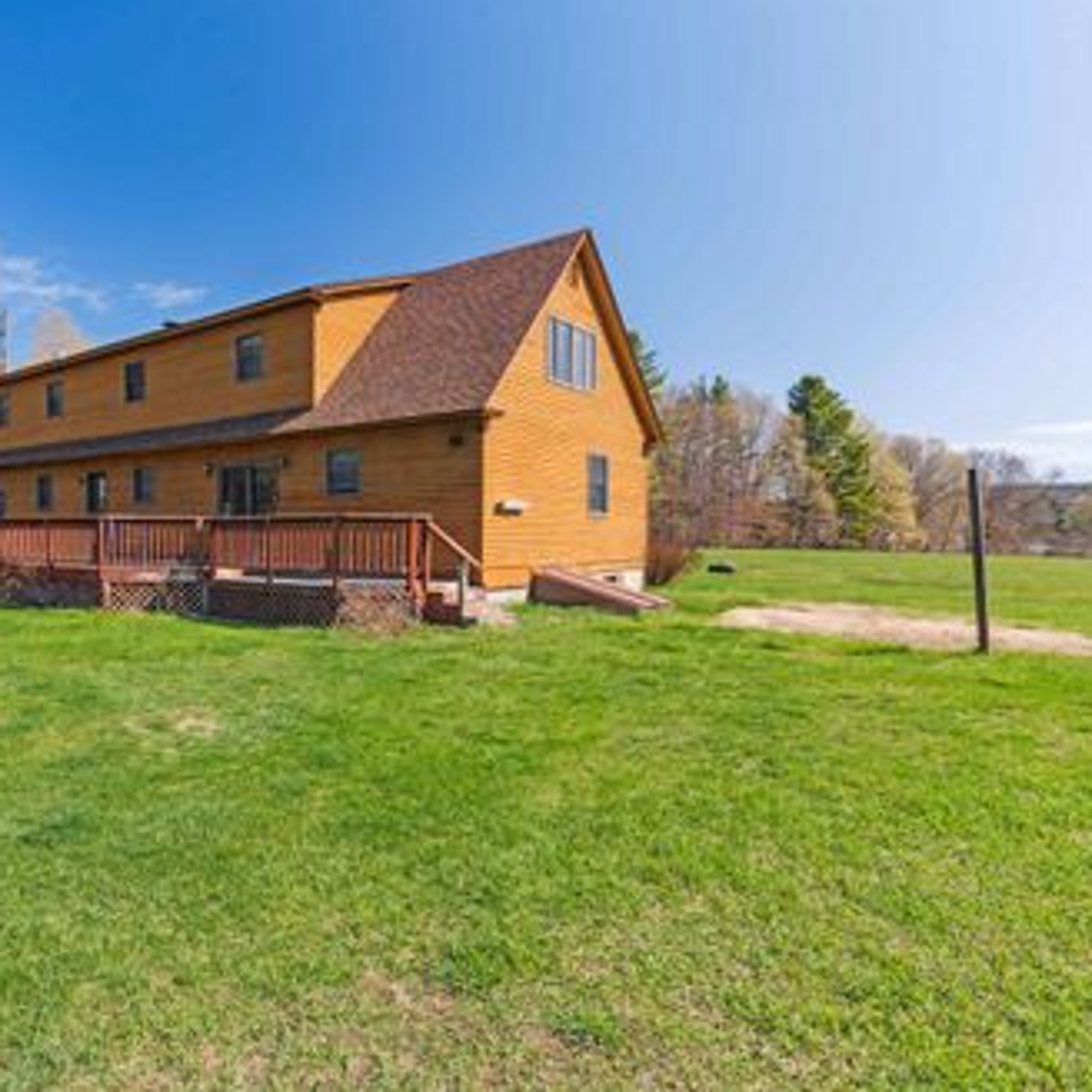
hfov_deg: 65.9
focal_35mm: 22
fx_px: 785
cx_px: 290
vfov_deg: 69.6
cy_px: 544
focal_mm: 17
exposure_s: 1/80
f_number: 9
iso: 100
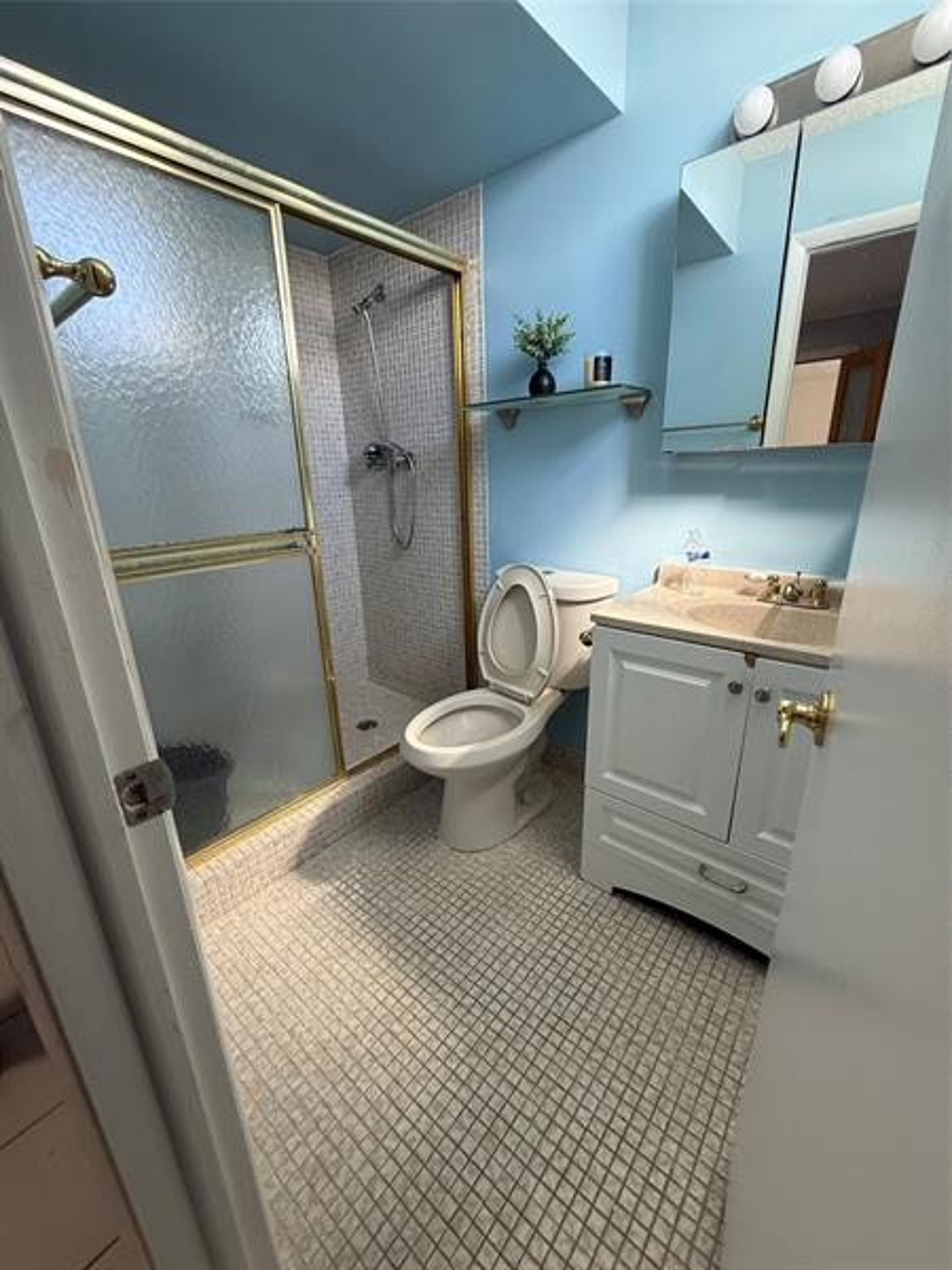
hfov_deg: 85.7
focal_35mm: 14
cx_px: 476
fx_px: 513
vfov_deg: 102.1
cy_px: 635
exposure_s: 1/99
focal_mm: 2.22
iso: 100
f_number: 2.2
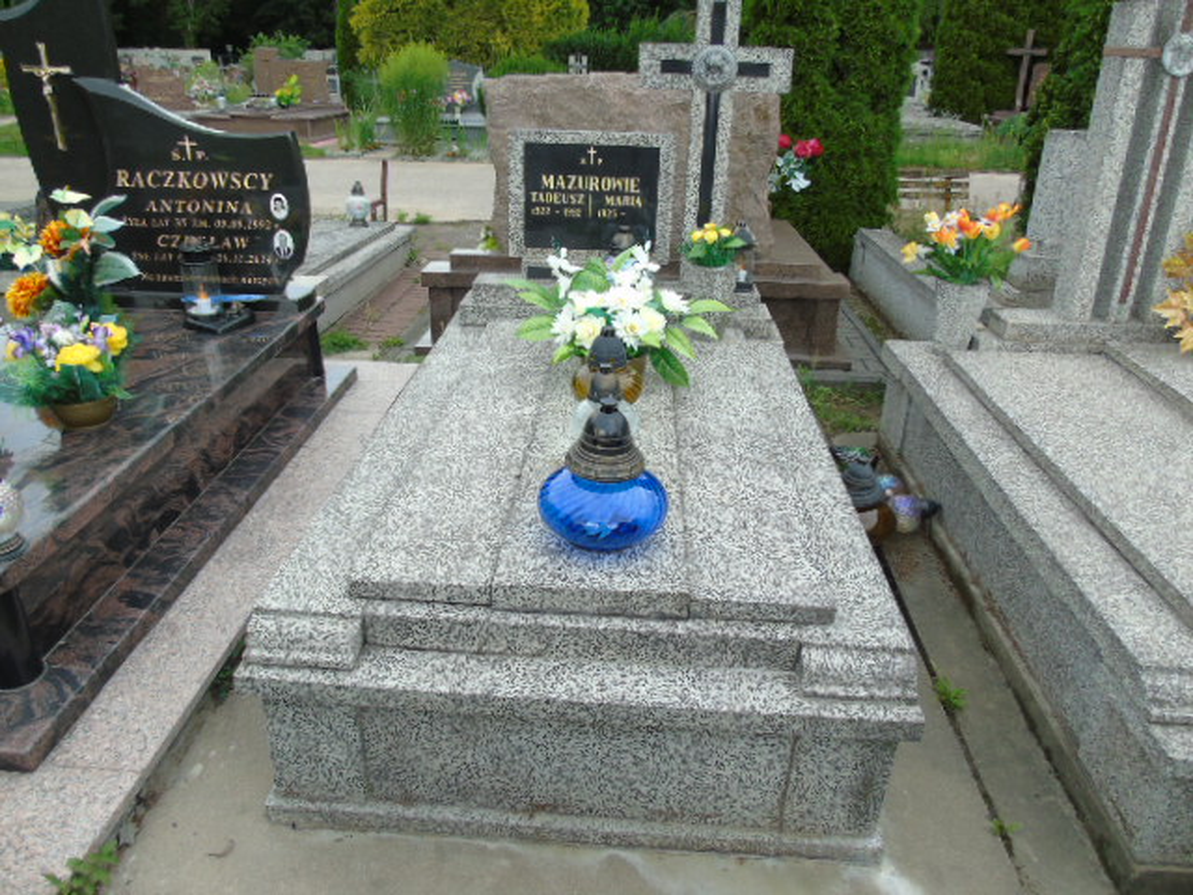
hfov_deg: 69.4
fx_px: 862
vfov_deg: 54.9
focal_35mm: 25
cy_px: 448
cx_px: 596
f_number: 3.4
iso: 80
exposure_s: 1/160
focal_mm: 4.4
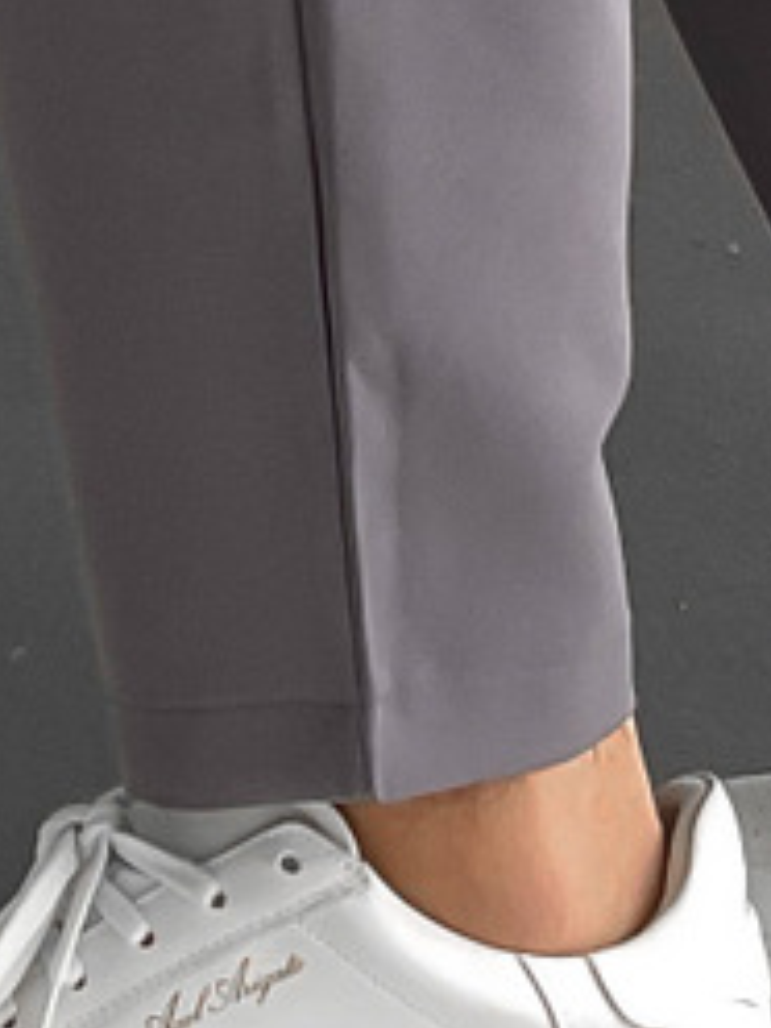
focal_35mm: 187
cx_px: 236
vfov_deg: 10.0
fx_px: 5553
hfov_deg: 7.9
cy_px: -783
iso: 40
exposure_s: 1/120
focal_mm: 3
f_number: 1.8
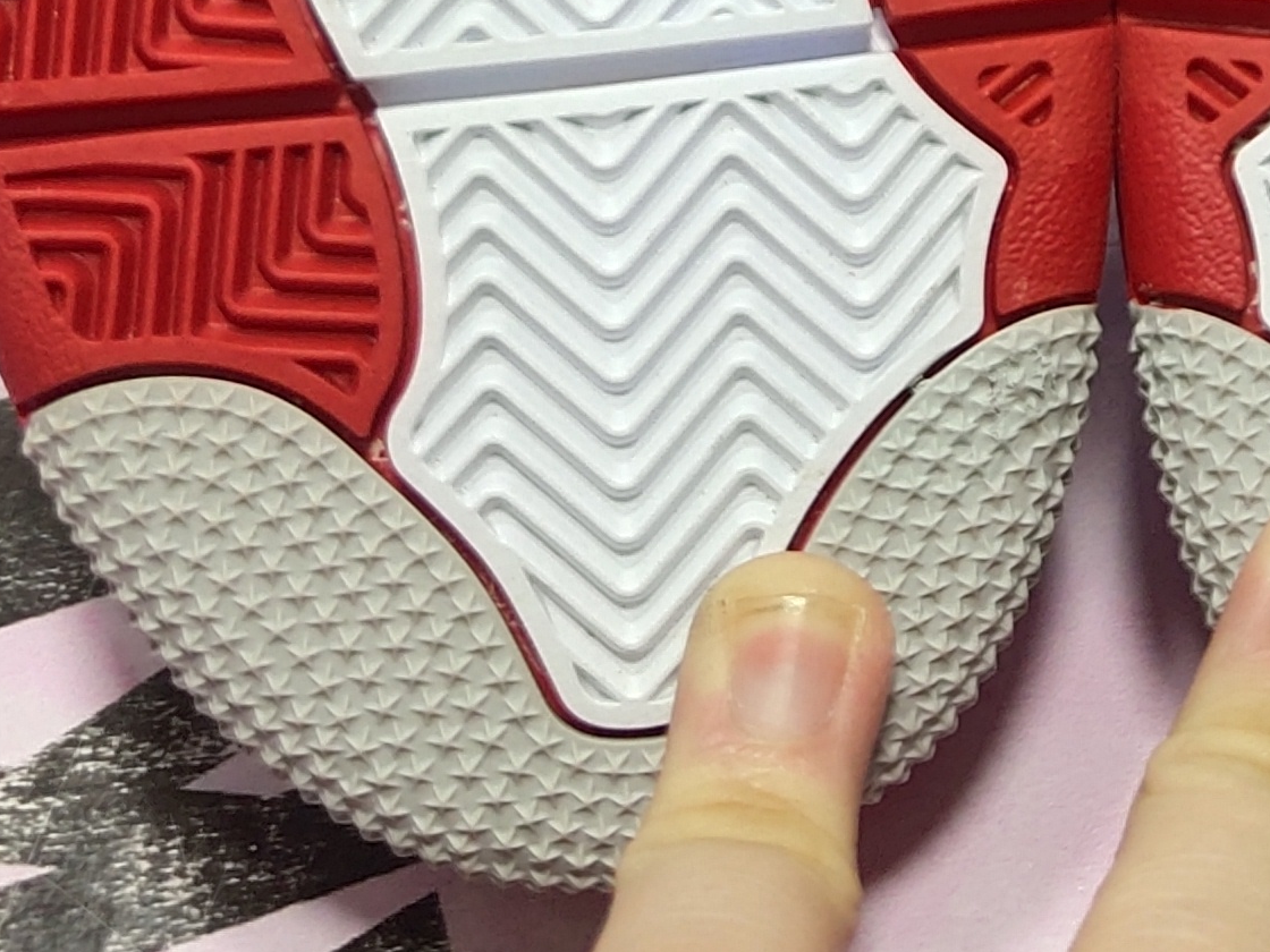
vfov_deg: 12.8
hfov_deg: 18.0
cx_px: 1067
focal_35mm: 108
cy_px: -621
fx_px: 3962
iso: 50
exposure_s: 1/1575
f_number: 1.79
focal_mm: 4.35
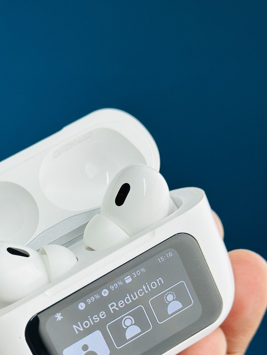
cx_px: 82
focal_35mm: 75
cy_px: 267
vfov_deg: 25.7
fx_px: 771
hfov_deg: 19.6
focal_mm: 6.86
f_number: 1.78
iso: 80
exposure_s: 1/193
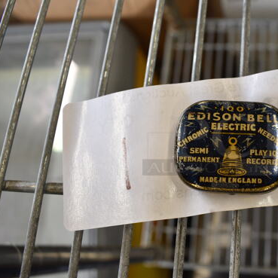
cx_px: 227
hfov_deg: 41.7
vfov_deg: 43.9
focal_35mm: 38
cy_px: 136
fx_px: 345
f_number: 5.6
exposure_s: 1/60
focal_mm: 18
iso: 560
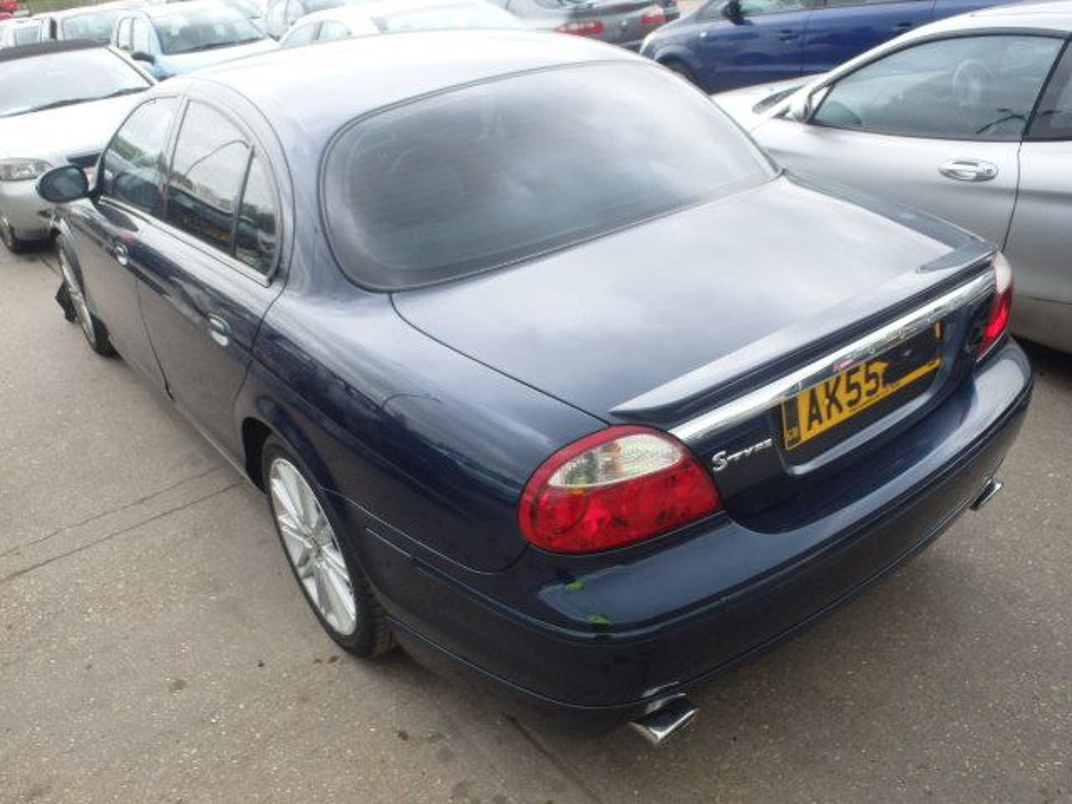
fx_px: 867
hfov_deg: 63.4
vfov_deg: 49.7
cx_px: 536
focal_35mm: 28
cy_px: 402
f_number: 3.9
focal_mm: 5
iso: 125
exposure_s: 1/125
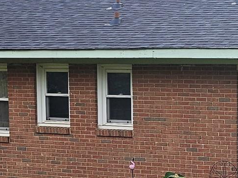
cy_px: 160
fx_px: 701
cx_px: 299
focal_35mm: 102
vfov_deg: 14.3
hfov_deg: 18.1
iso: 50
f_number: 1.8
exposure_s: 1/418
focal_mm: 5
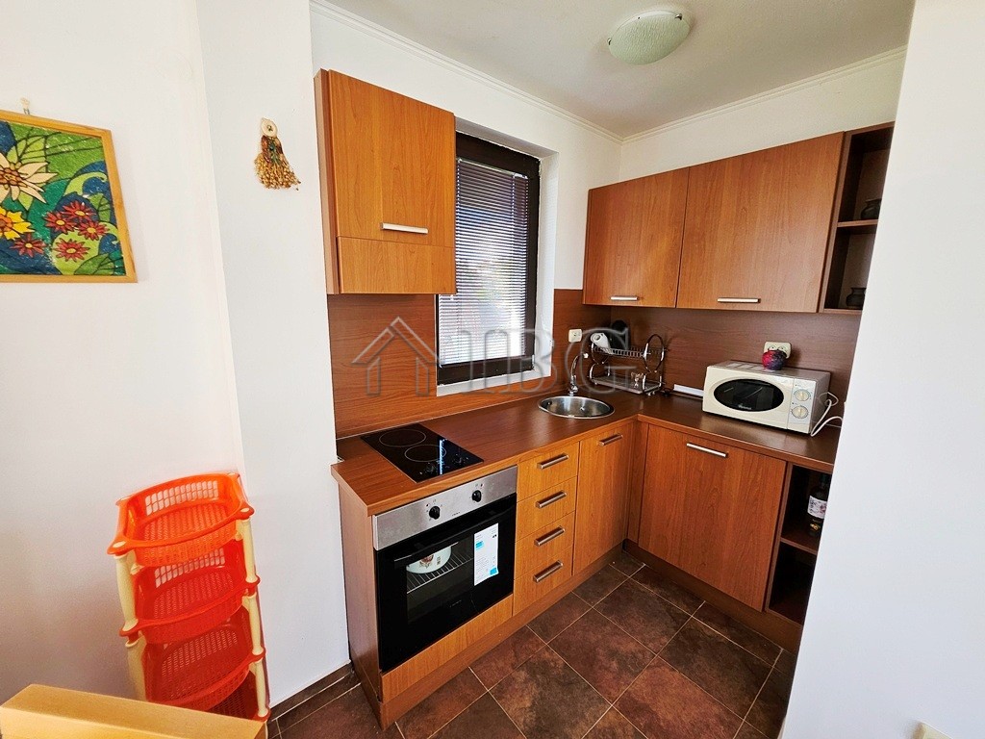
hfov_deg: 106.2
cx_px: 492
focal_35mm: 13
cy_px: 370
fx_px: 370
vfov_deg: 89.9
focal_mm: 1.7
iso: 40
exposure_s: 1/50
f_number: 2.2
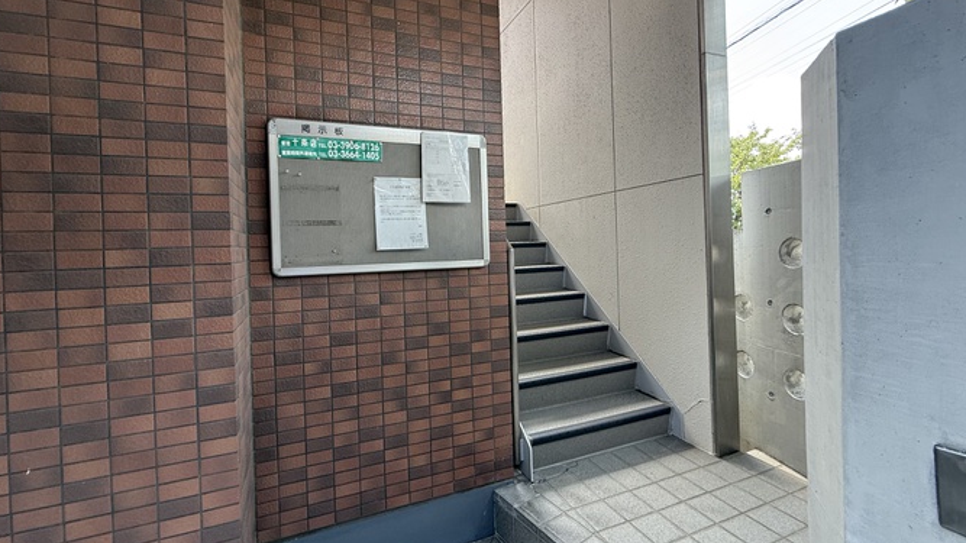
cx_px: 465
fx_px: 410
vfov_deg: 66.9
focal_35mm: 16
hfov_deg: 99.3
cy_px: 248
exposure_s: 1/99
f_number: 2.2
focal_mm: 2.22
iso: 100
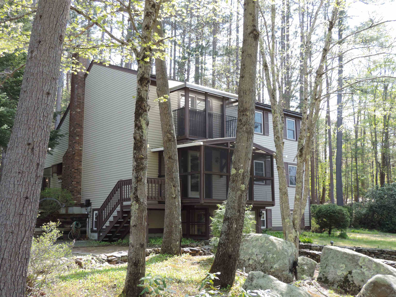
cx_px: 198
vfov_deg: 36.0
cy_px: 148
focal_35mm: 40
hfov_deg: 46.8
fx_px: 458
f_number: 3.3
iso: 80
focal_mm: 7.1
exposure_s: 1/125
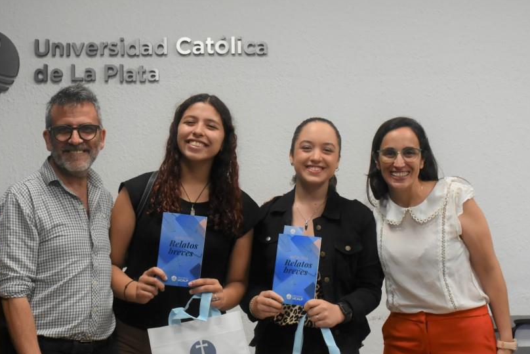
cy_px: 191
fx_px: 839
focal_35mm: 57
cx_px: 223
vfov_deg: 23.8
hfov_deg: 35.0
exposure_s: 1/200
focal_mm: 30
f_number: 7.1
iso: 3200
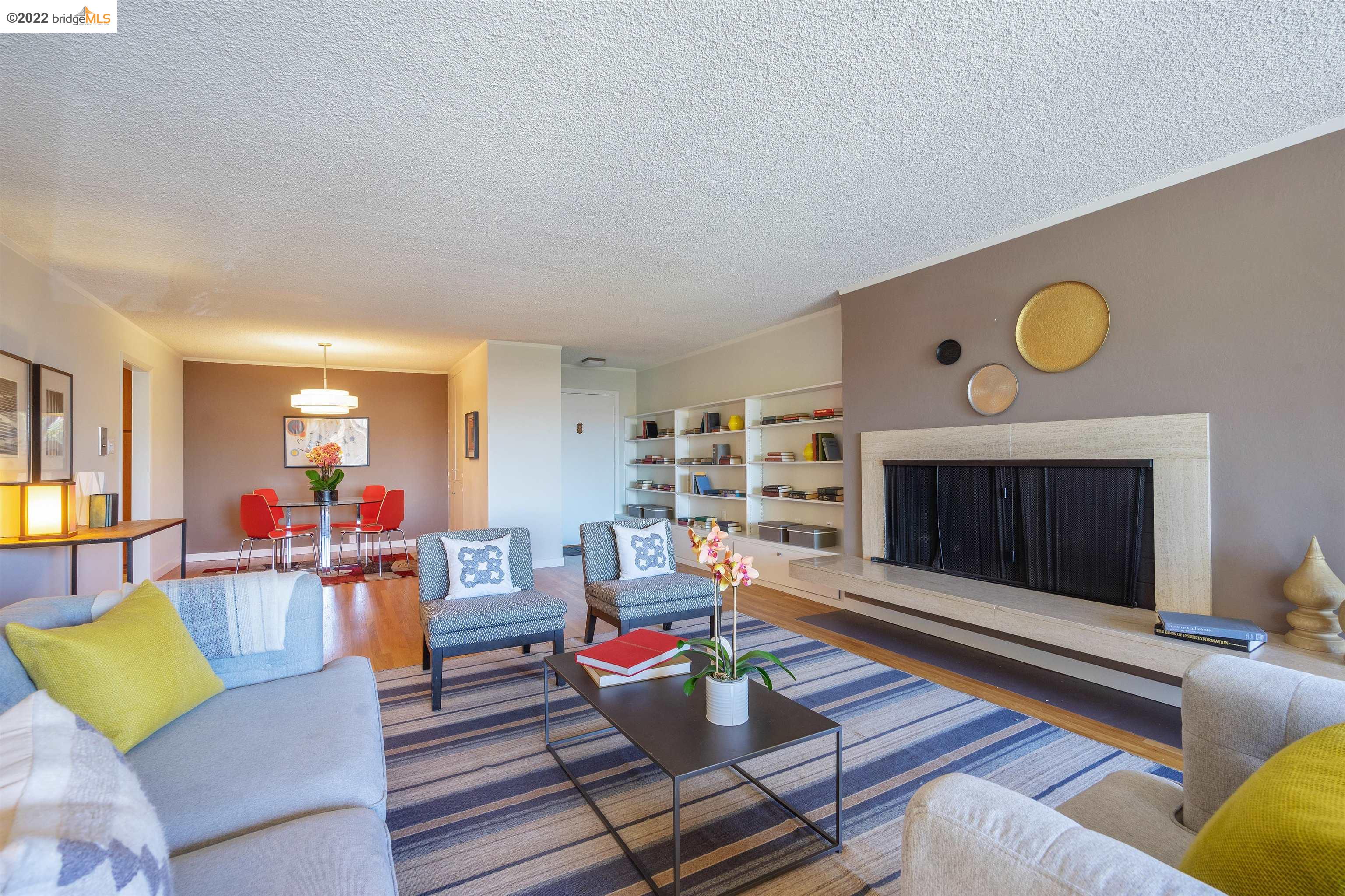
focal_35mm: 16
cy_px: 448
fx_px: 598
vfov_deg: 73.7
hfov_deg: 96.7
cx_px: 672
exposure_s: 1/2
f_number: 9
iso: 125
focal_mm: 16
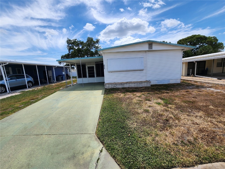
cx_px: 112
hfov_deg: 106.2
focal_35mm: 13
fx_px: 84
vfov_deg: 89.9
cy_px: 84
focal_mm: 2.2
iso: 50
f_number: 2.2
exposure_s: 1/1920
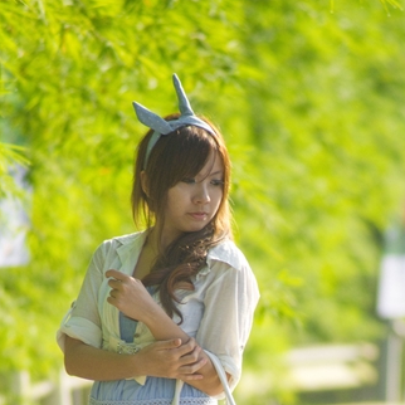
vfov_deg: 2.8
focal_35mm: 634
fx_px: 8392
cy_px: 423
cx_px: 277
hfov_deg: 2.8
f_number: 5.6
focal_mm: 300
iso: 400
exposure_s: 1/750
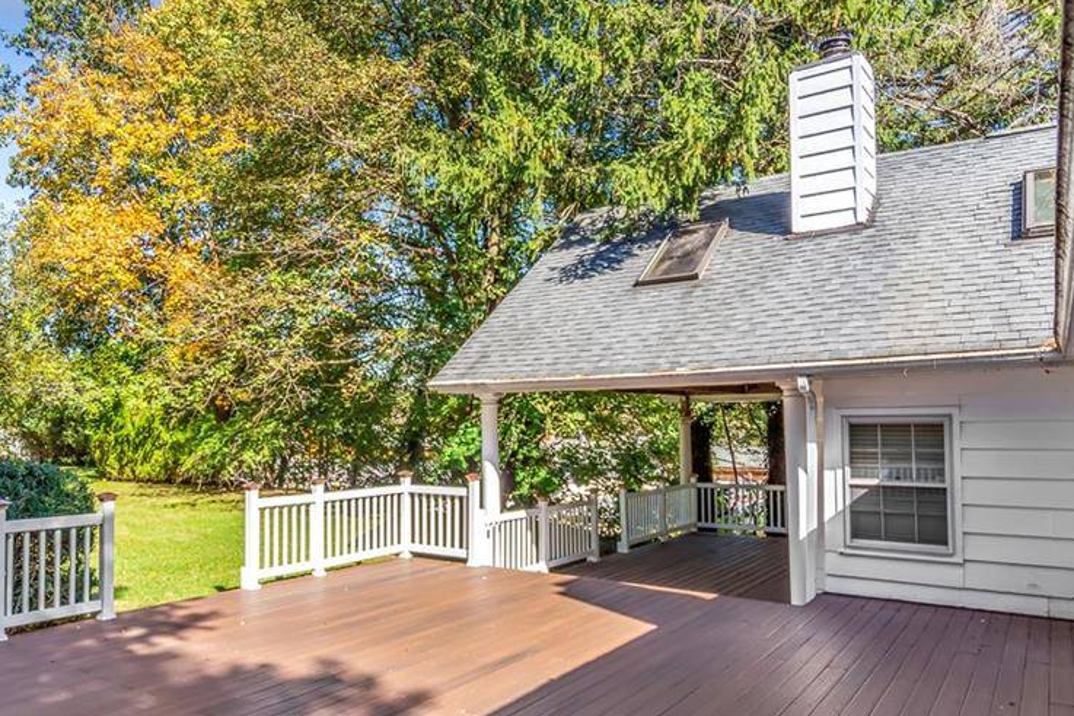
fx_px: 746
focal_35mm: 25
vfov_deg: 51.2
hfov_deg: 71.1
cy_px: 400
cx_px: 455
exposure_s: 1/160
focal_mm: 12
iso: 100
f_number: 8
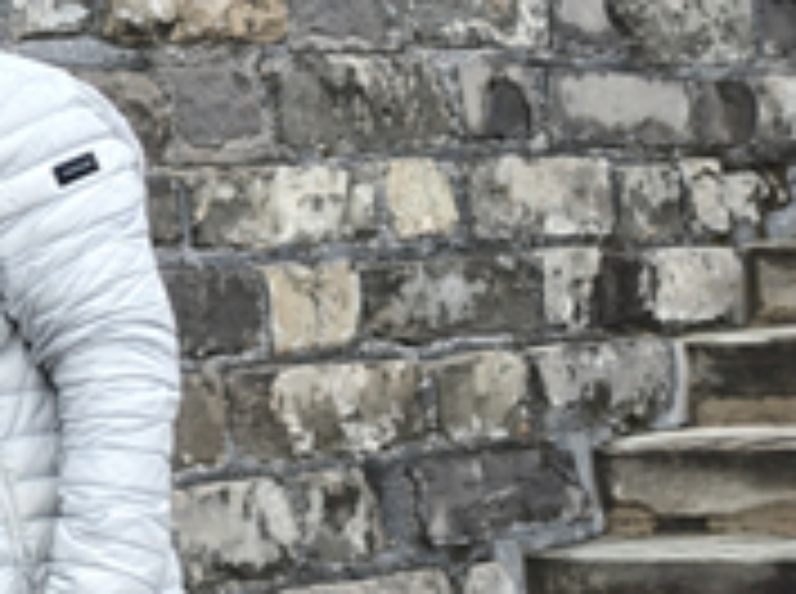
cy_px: 529
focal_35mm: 112
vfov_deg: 13.1
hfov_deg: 13.7
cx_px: -989
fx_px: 2570
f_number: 1.6
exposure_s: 1/600
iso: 50
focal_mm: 6.06
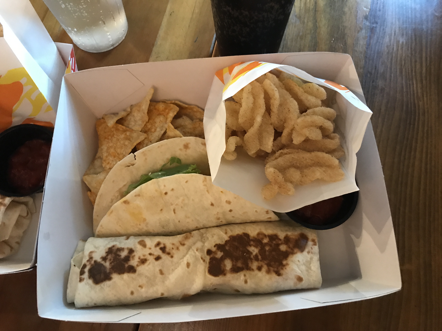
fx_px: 358
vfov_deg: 49.7
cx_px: 221
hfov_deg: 63.4
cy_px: 166
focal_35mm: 28
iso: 80
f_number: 1.8
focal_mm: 3.99
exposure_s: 1/6
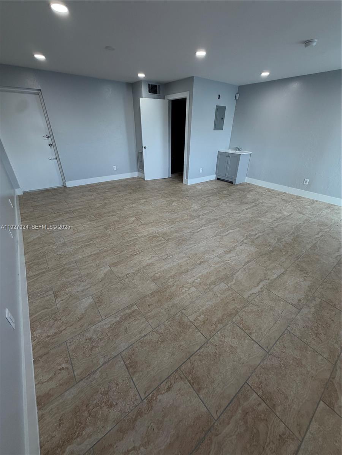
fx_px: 184
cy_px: 228
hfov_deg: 85.7
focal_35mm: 14
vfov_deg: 102.1
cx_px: 171
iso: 125
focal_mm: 2.22
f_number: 2.2
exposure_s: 1/120
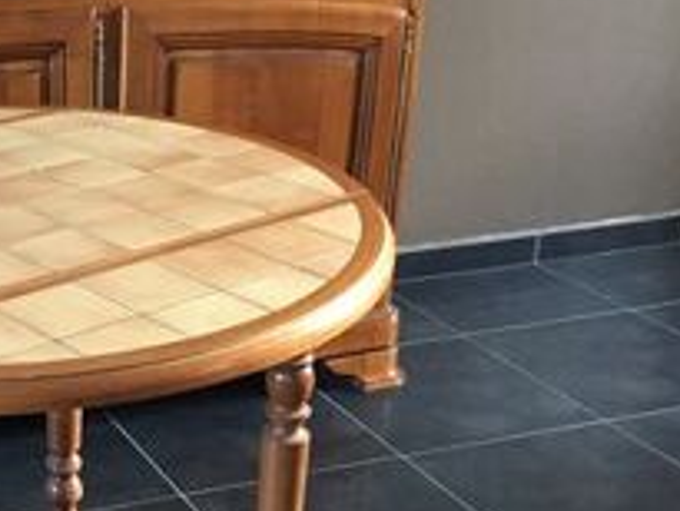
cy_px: 332
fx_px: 1337
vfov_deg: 21.6
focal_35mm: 68
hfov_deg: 26.7
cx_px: -27
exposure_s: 1/20
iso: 250
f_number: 2.2
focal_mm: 4.15
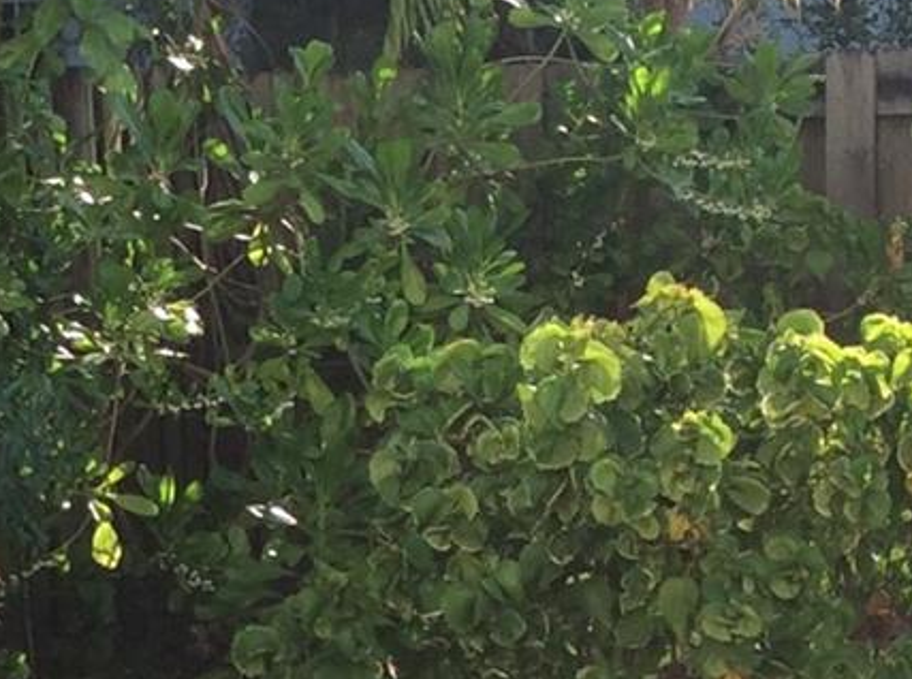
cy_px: 523
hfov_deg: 16.2
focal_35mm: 120
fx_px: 3154
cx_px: 23
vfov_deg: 12.3
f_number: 2.4
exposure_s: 1/384
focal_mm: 3.3
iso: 32
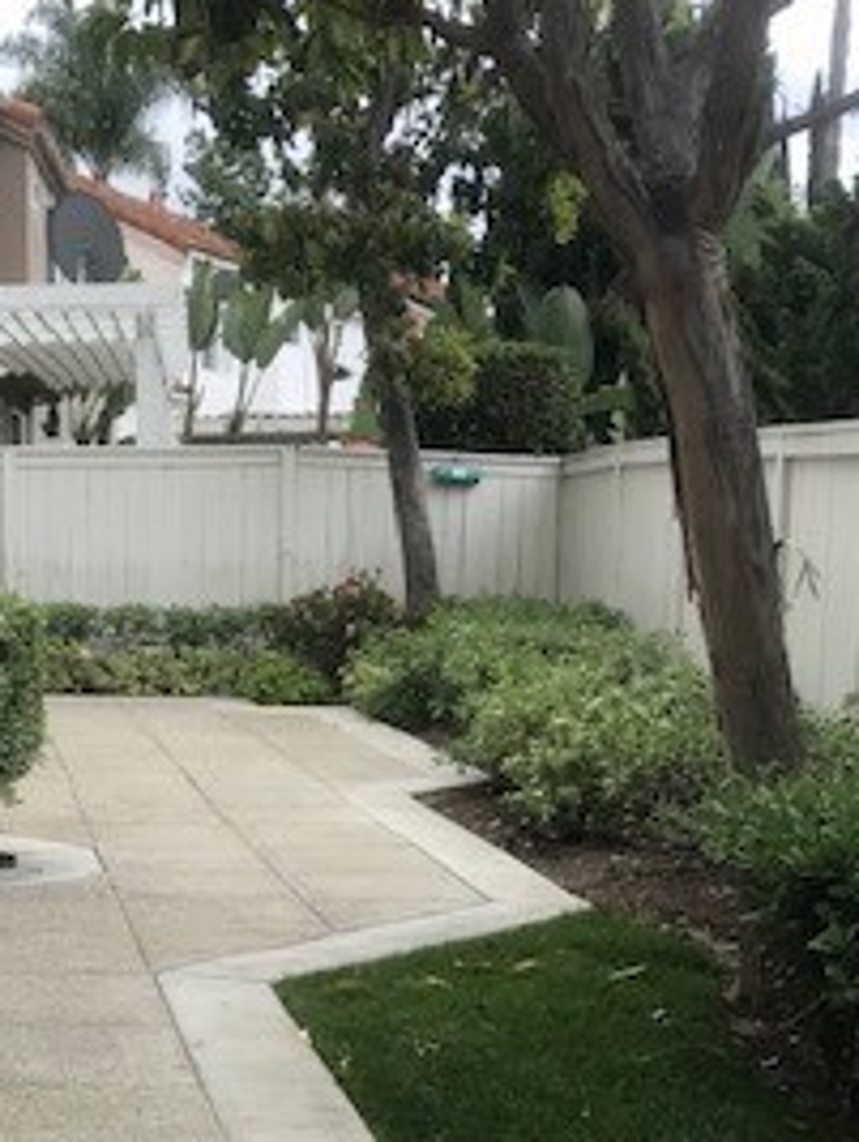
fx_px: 2212
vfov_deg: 28.2
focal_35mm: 67
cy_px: 937
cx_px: 51
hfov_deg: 21.4
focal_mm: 3.99
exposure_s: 1/443
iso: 20
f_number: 1.8
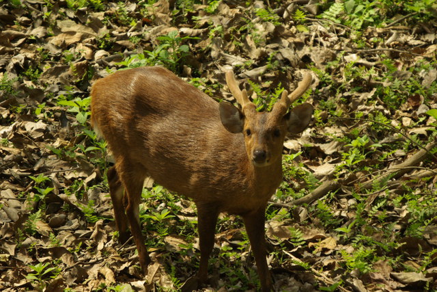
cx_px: 218
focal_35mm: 405
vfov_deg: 3.4
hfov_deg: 5.1
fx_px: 4917
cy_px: 146
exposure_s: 1/350
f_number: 5.6
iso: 200
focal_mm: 270
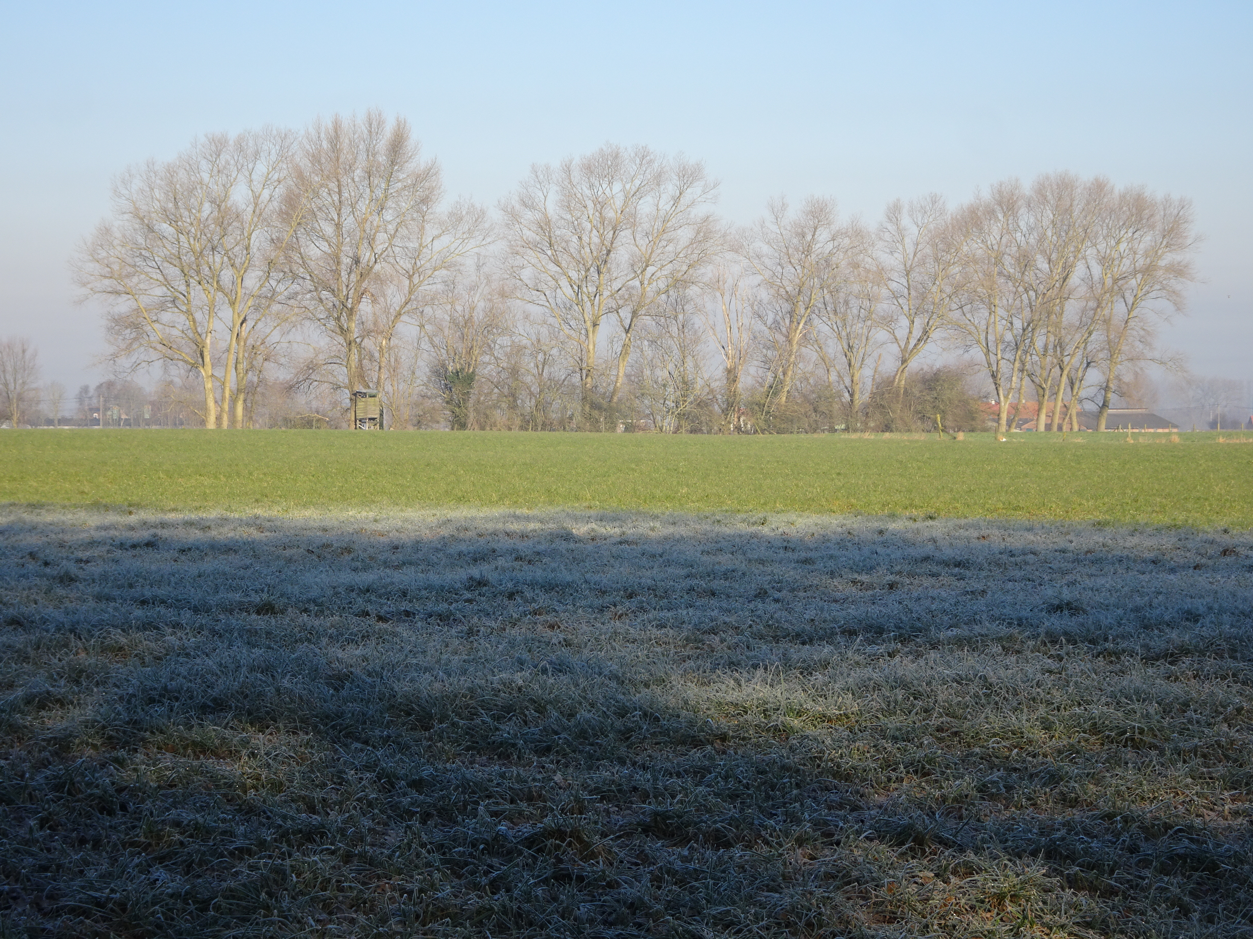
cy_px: 470
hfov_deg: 24.4
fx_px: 2896
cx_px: 626
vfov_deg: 18.4
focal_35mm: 80
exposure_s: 1/320
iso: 80
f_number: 5
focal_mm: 13.69
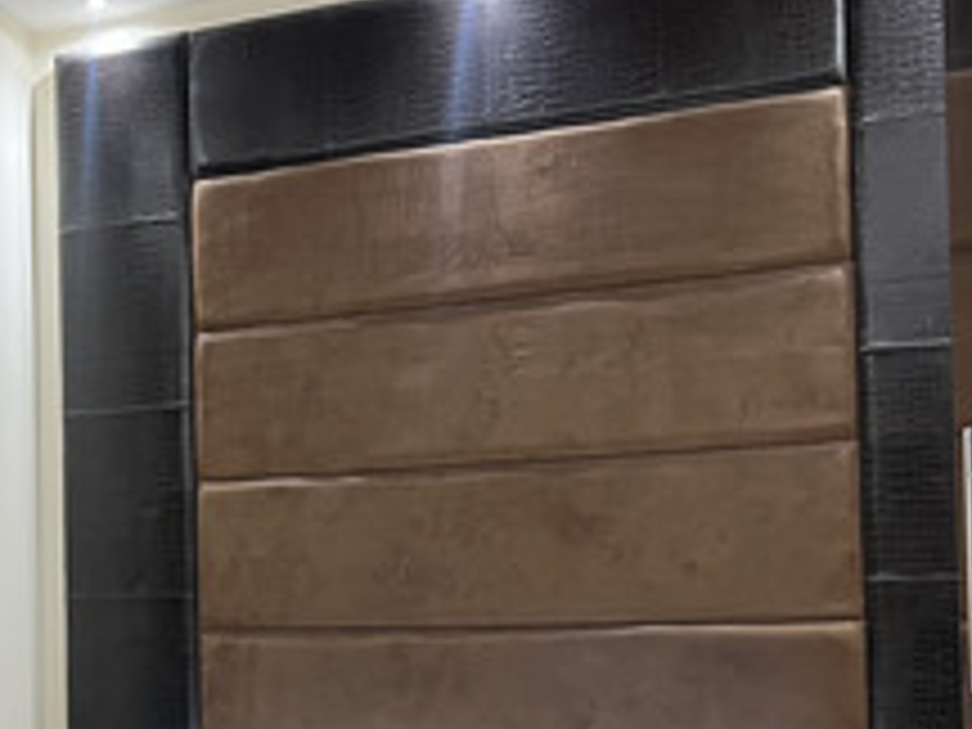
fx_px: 1544
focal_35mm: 55
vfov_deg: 26.1
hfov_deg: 33.8
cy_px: 578
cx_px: 178
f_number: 1.5
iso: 160
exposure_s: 1/50
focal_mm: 5.7
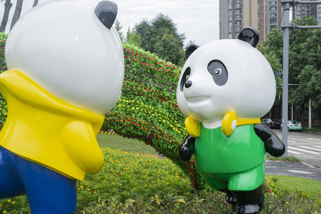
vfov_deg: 37.9
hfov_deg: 54.4
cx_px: 160
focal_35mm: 35
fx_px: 312
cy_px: 107
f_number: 6.3
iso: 320
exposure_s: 1/500
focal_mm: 35
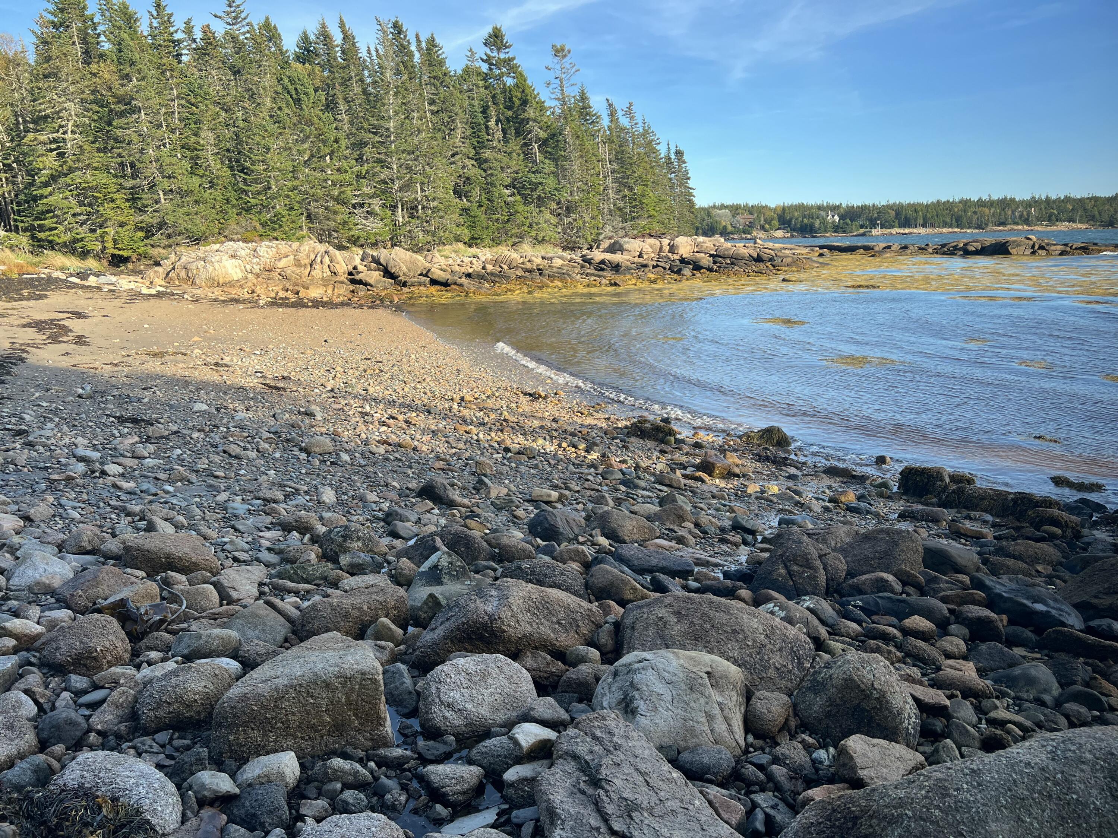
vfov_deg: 53.1
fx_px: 840
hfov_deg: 67.3
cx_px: 559
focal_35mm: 26
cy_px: 419
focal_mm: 5.7
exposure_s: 1/1280
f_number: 1.5
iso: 50
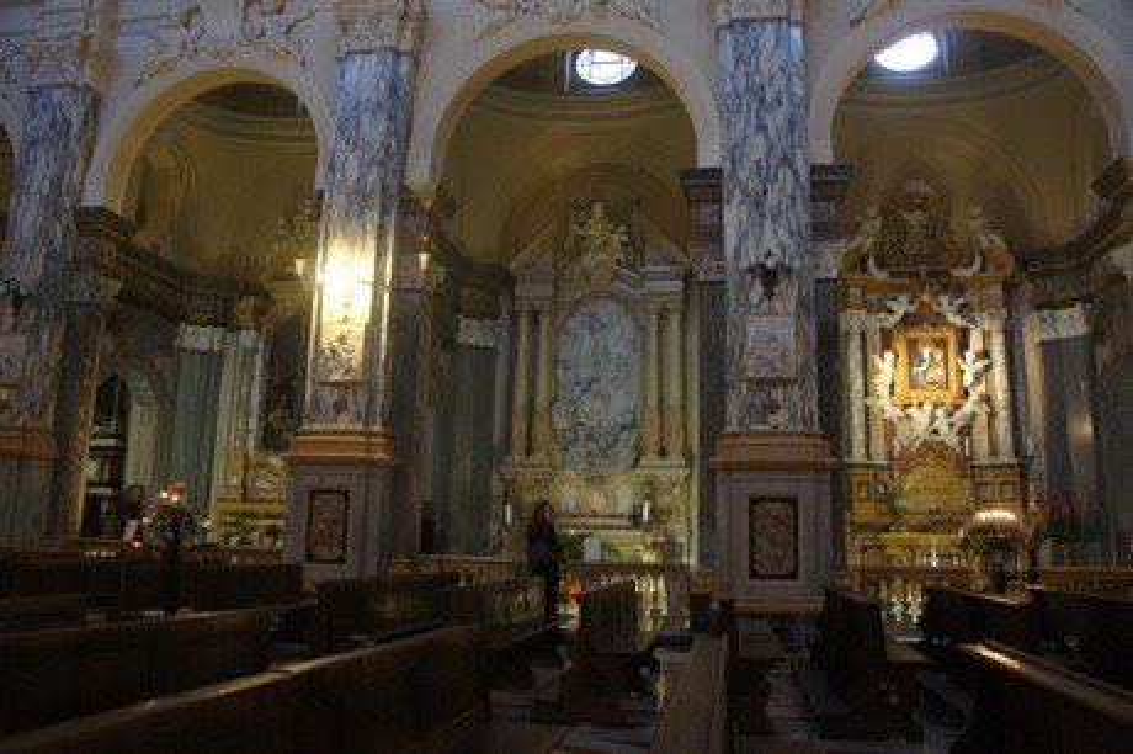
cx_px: 566
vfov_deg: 47.9
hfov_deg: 67.4
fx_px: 849
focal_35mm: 27
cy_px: 377
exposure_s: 1/13
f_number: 3.5
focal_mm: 18
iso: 1600
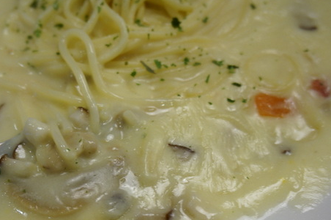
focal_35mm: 51
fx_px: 468
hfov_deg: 38.6
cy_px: 153
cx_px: 119
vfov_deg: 26.2
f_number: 4.5
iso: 320
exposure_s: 1/60
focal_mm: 24
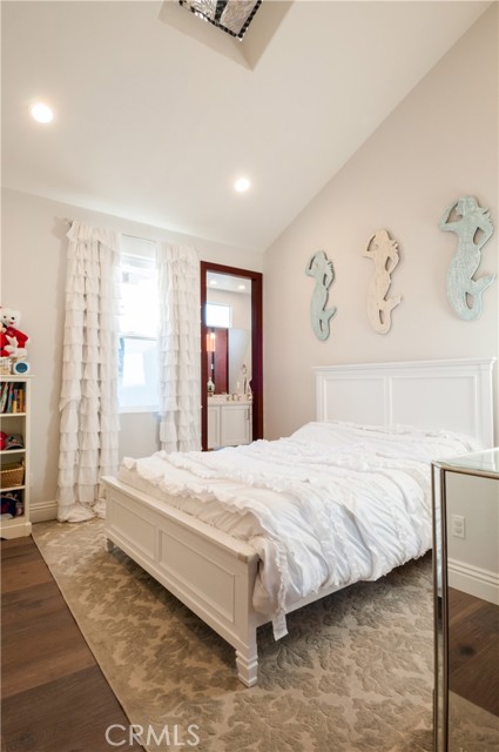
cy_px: 376
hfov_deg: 67.2
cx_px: 250
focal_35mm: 18
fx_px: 375
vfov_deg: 90.1
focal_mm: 12
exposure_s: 1/2
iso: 200
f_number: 16
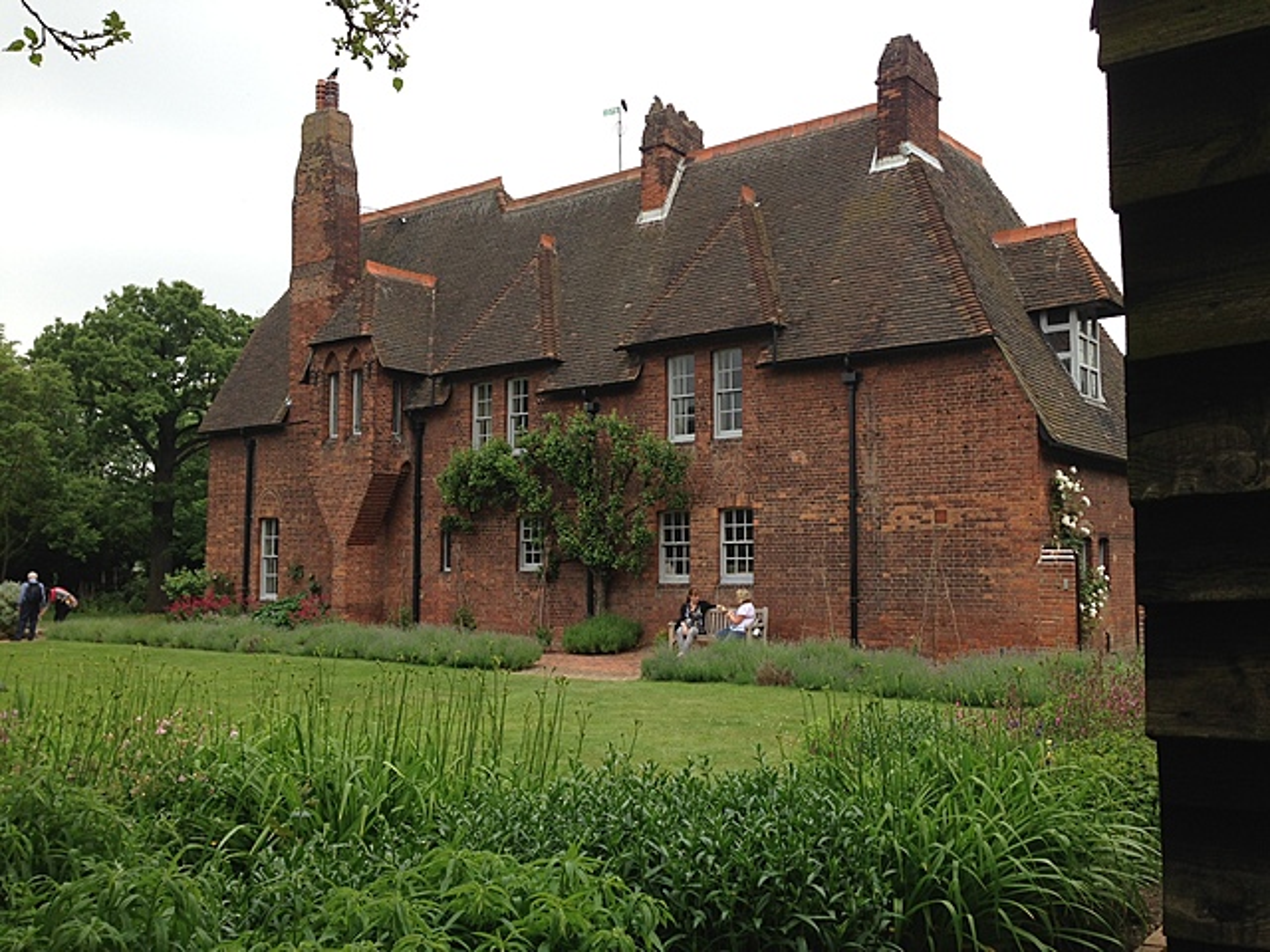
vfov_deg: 42.9
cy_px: 476
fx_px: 1211
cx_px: 635
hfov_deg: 55.4
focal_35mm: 33
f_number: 2.4
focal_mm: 4.13
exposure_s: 1/484
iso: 50
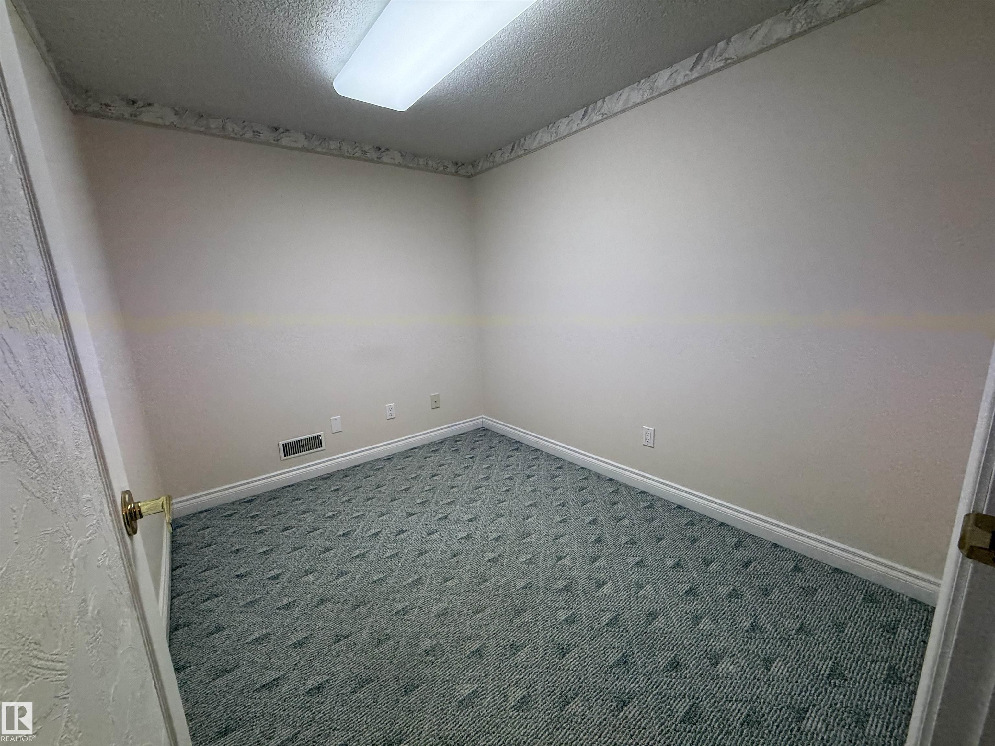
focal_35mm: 14
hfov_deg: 102.1
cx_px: 498
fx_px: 402
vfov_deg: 85.7
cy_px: 373
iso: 200
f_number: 2.2
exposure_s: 1/120
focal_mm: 2.22
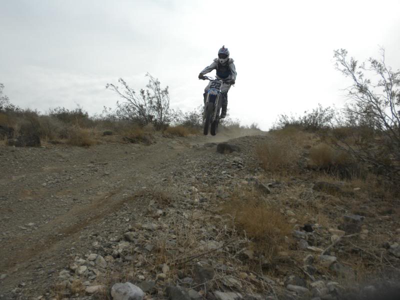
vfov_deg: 38.7
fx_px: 428
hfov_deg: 50.1
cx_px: 200
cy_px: 150
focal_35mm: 37
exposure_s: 1/216
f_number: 10
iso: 64
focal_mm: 6.6
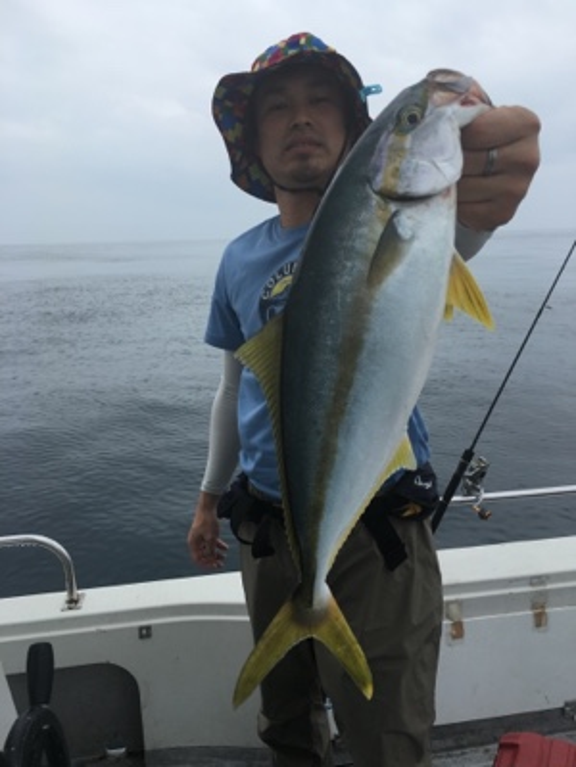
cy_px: 384
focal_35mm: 29
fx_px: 643
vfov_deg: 61.7
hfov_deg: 48.2
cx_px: 288
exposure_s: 1/557
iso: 25
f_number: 2.2
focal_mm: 4.15
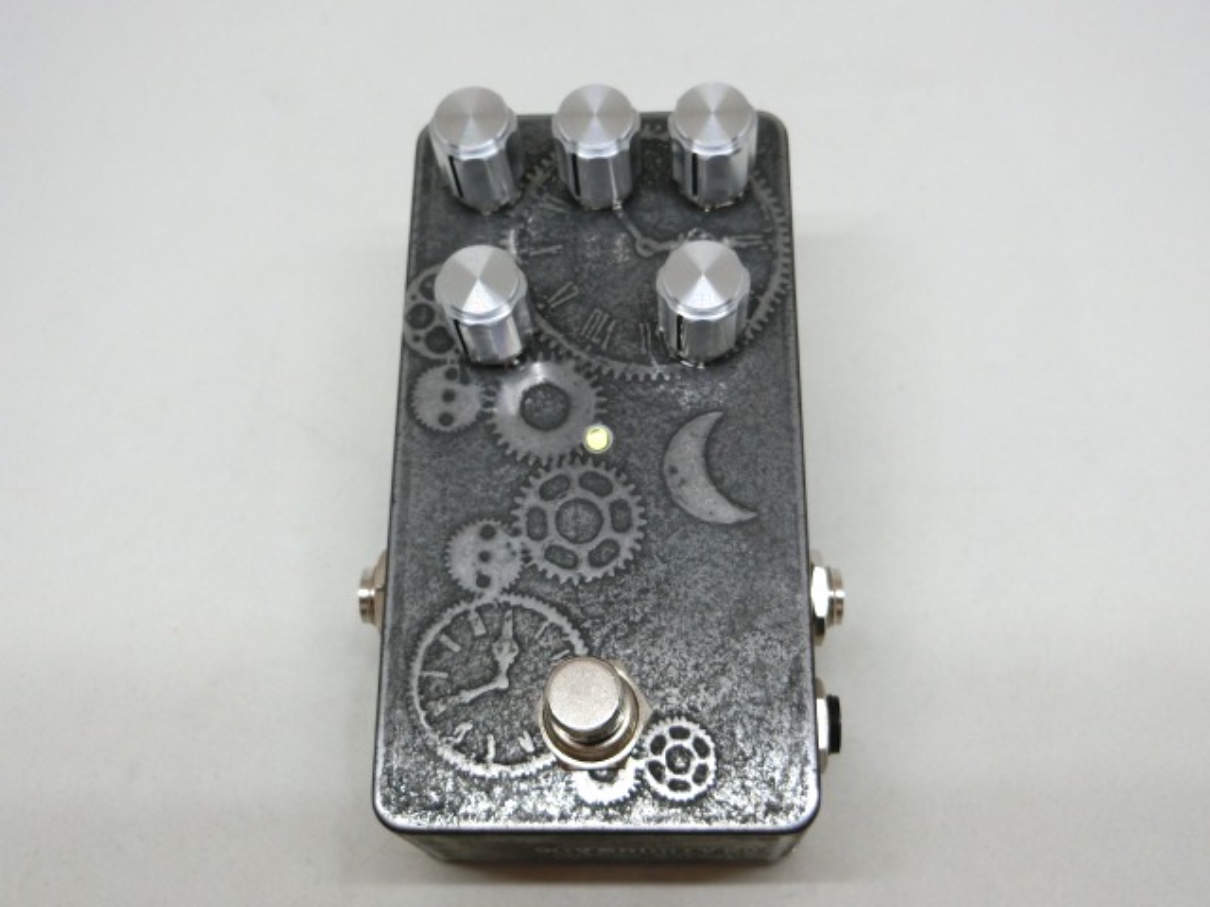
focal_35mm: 39
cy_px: 454
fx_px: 1363
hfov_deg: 47.9
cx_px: 605
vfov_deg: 36.8
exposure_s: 1/125
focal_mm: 6.9
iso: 125
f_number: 4.1
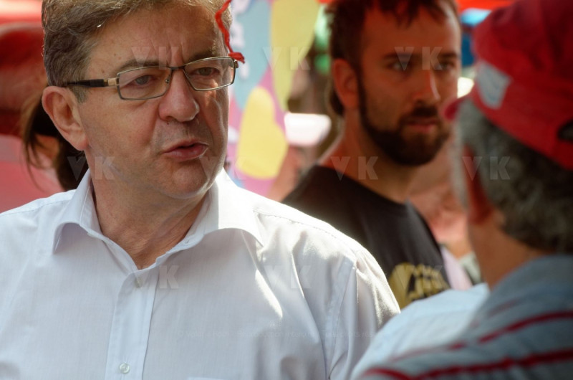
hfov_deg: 6.9
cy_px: 190
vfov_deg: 4.6
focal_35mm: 300
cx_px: 286
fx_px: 4765
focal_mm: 200
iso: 640
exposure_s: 1/500
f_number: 8
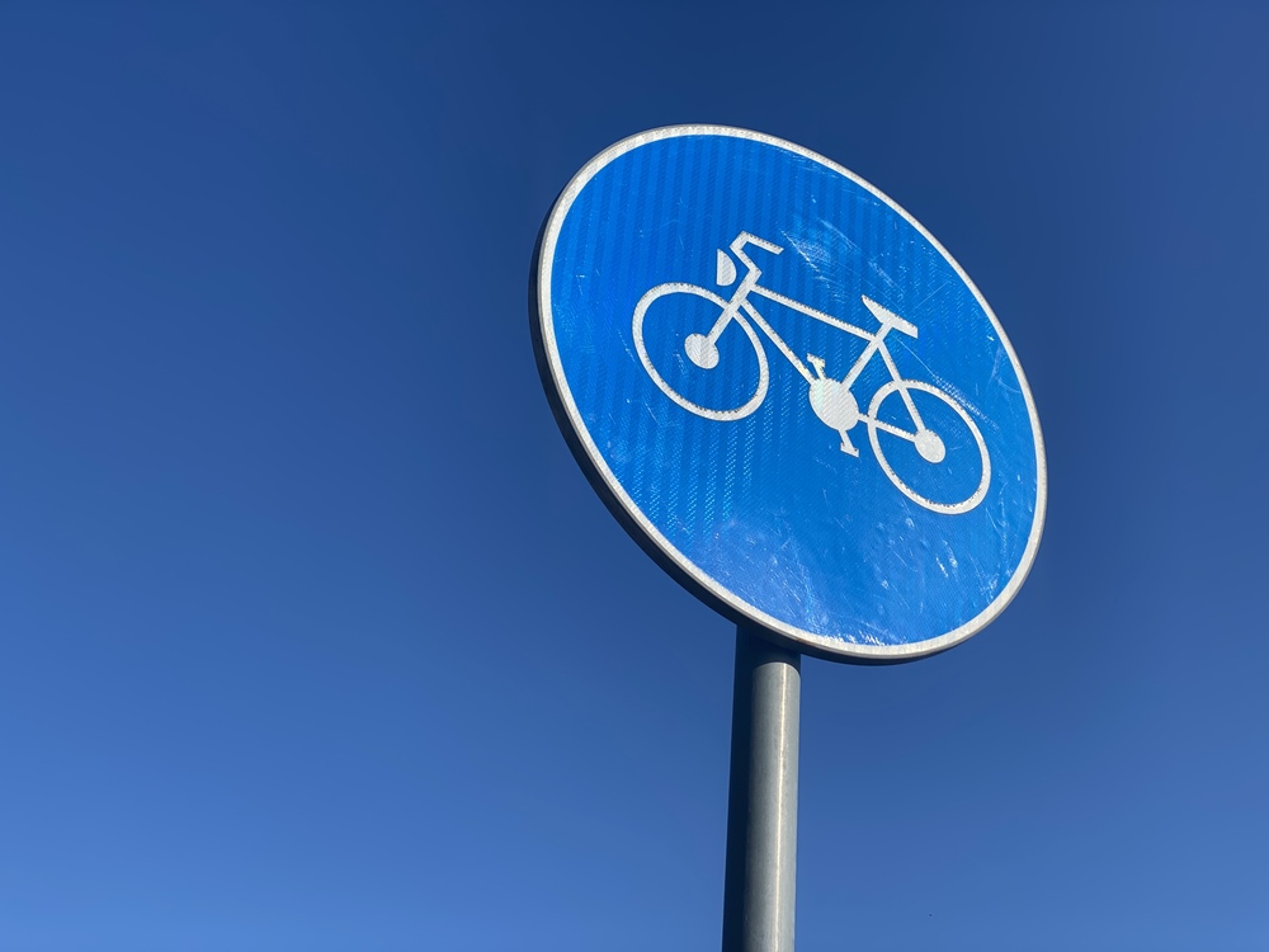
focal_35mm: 52
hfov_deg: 36.8
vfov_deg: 28.0
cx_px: 634
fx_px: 1906
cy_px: 476
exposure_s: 1/1497
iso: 20
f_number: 2
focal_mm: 6
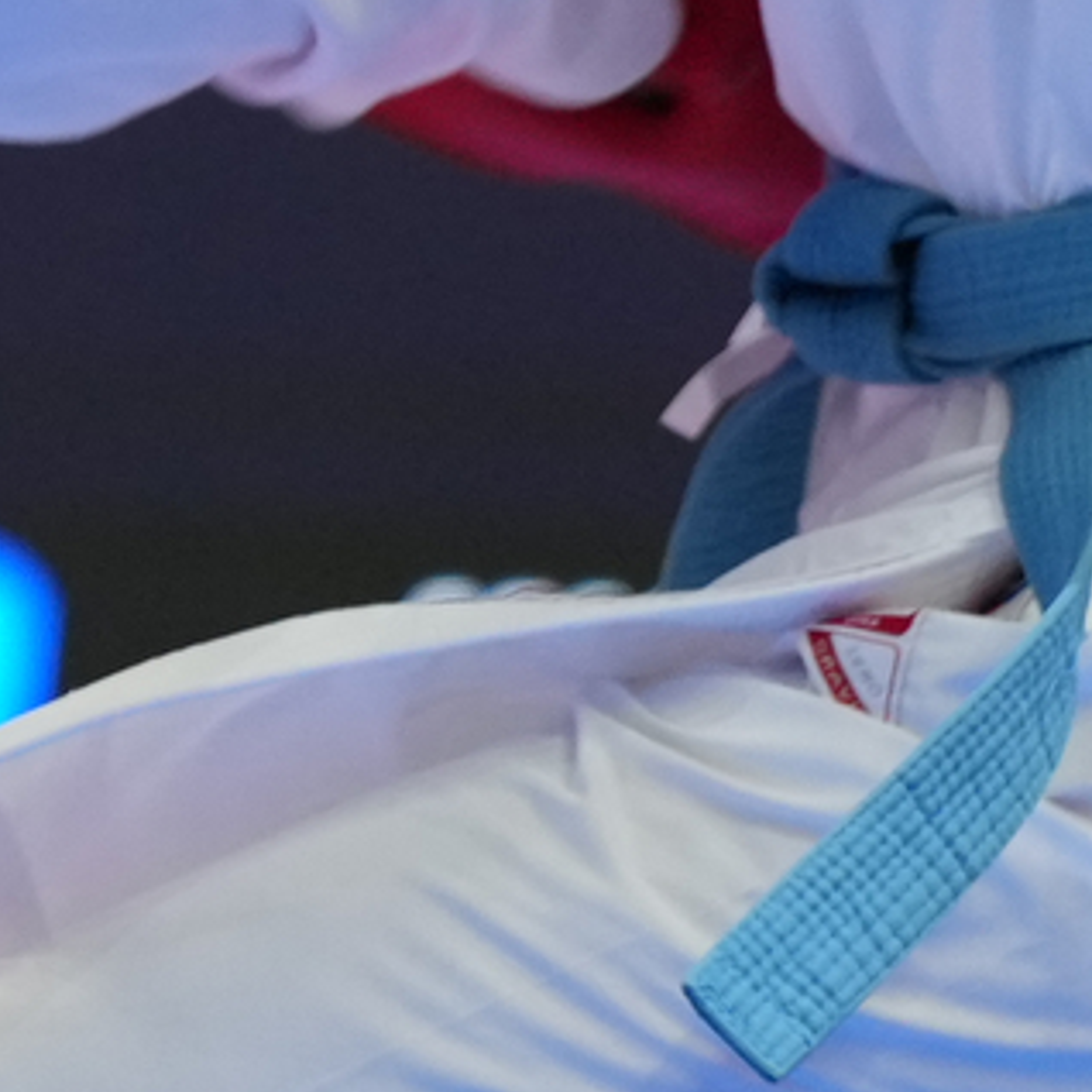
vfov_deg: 1.6
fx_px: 40009
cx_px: -1116
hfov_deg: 1.6
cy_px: -1198
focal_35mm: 1121
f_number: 2.8
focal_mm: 168
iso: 1600
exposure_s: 1/1000
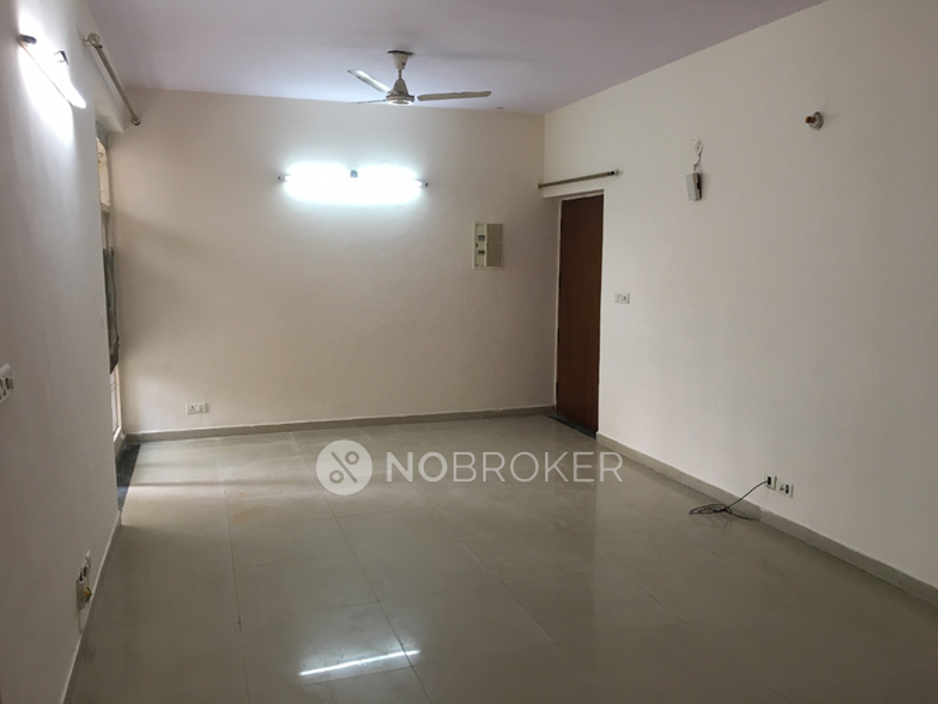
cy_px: 352
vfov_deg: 48.3
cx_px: 469
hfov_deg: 61.6
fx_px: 786
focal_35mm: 29
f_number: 2.2
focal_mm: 4.15
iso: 100
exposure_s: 1/33
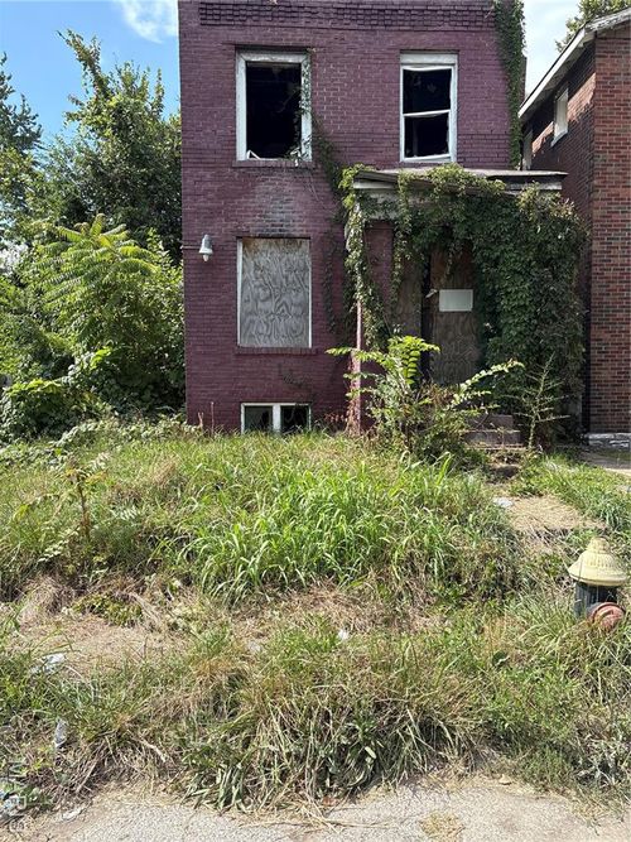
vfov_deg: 67.3
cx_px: 316
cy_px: 421
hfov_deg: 53.0
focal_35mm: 26
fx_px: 632
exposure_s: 1/1706
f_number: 1.6
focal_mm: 5.96
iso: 50
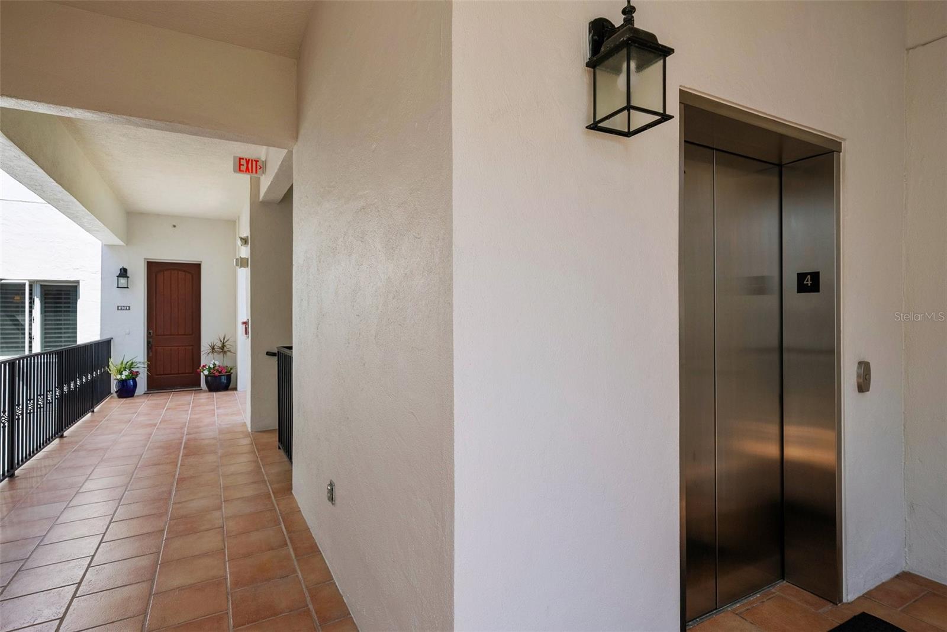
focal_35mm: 17
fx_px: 447
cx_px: 474
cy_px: 316
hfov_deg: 93.3
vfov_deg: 70.5
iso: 500
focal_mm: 17
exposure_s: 1/160
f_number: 7.1
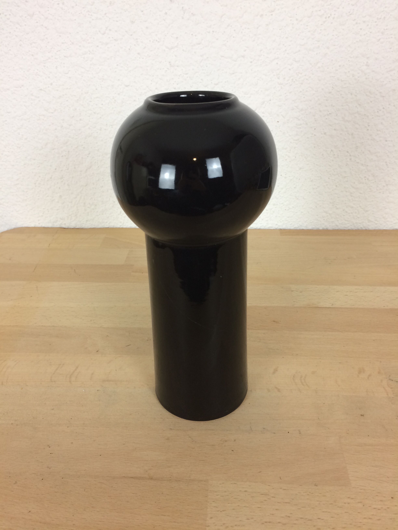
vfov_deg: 61.7
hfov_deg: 48.2
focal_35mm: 29
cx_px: 199
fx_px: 445
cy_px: 265
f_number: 2.2
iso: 40
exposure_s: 1/33
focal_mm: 4.15
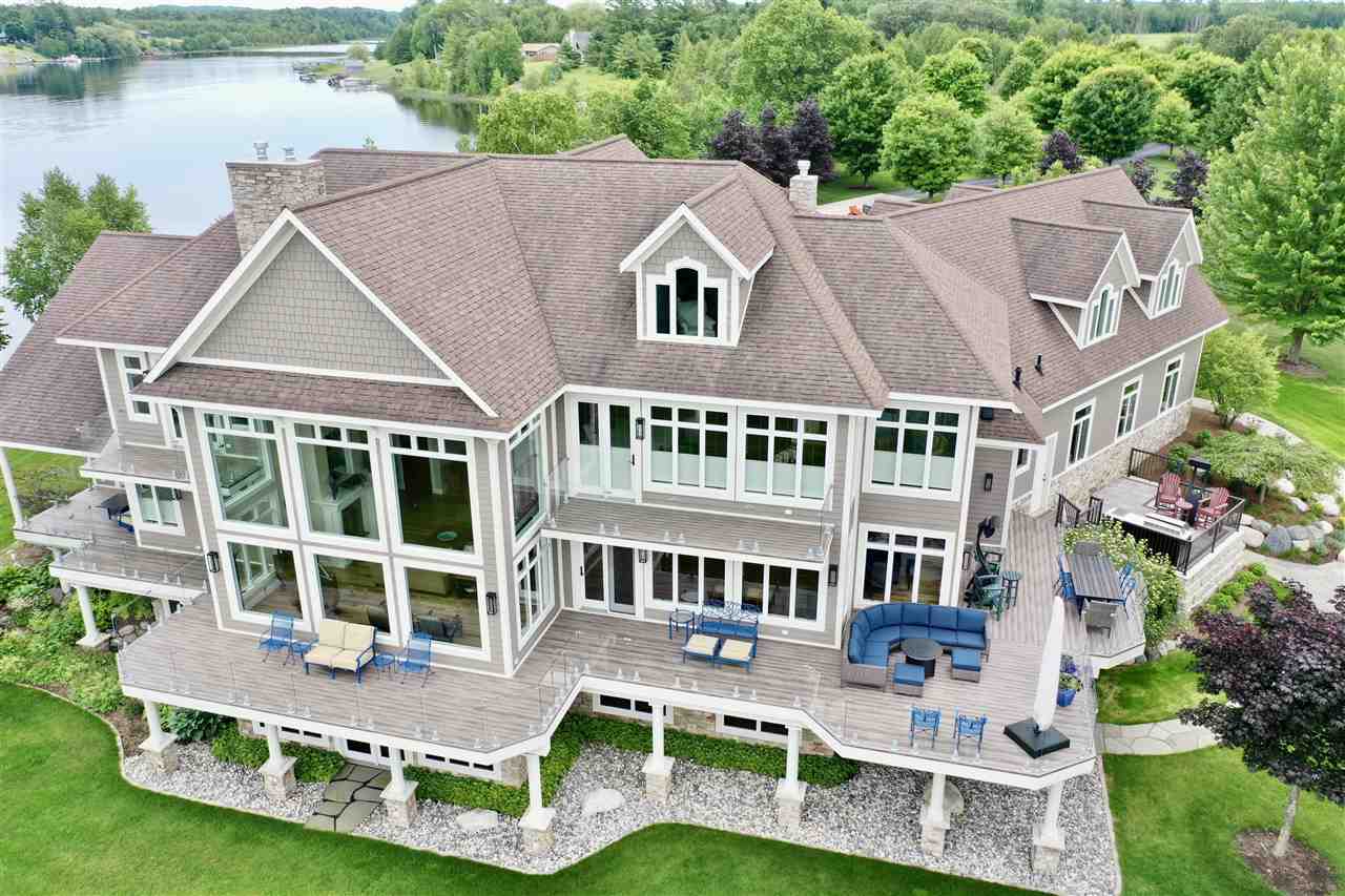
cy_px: 448
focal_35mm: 28
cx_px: 672
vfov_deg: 46.4
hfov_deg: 65.5
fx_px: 1046
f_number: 3.5
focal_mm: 10.26
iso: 100
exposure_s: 1/400
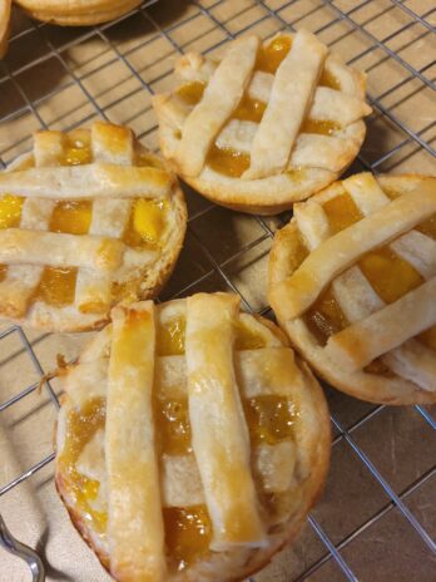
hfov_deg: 53.1
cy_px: 291
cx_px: 218
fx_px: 437
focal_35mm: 26
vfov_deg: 67.3
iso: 250
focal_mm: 5.4
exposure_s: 1/46
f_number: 1.8
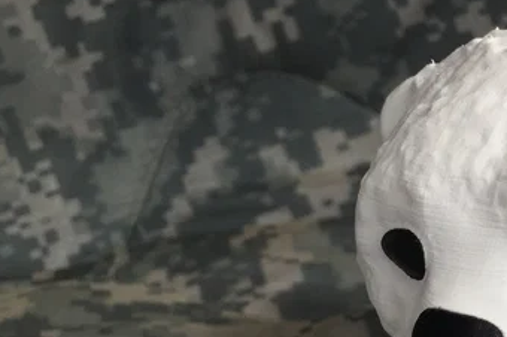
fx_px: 1041
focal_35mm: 74
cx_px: 615
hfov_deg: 24.6
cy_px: 271
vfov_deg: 18.2
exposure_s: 1/1980
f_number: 2.2
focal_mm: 4.15
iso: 32
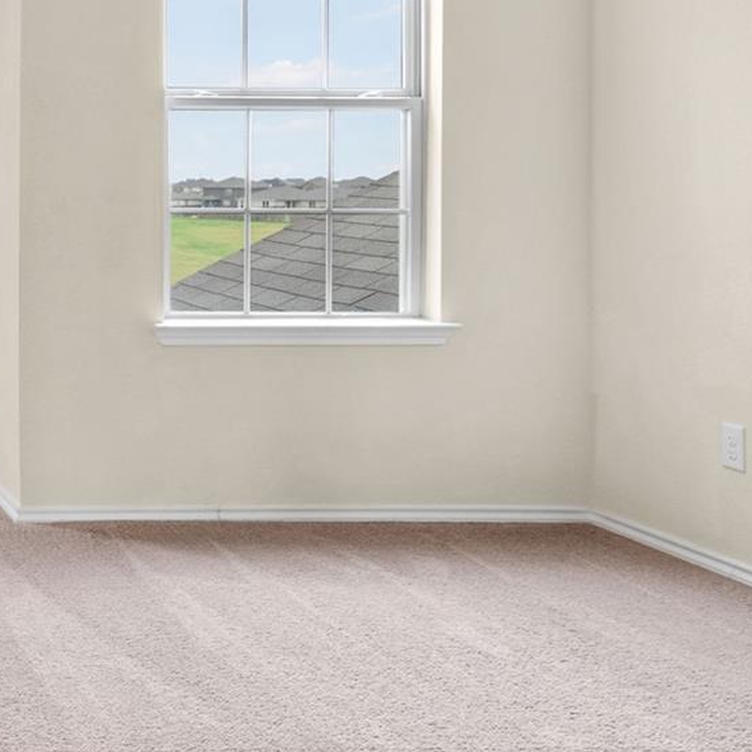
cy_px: 286
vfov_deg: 32.1
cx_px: -234
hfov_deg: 26.9
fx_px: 1303
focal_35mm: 53
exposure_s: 1/3
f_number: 8
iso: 320
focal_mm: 17
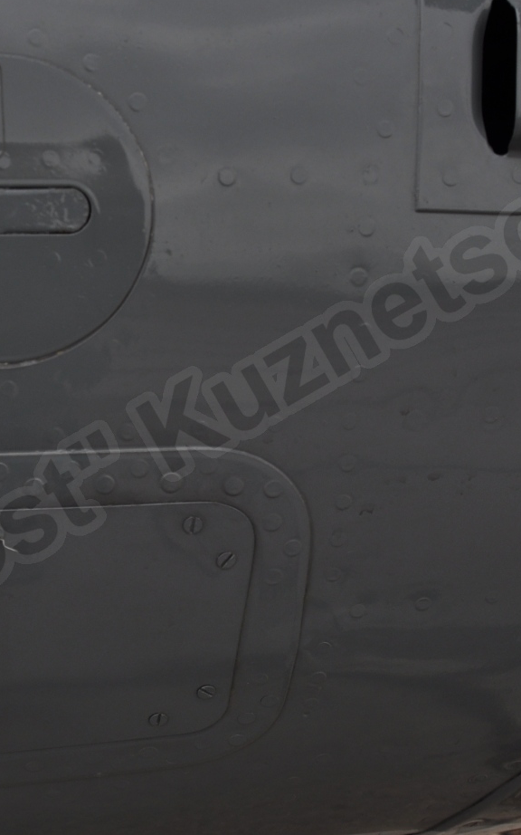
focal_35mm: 95
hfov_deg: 13.6
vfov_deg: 21.8
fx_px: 2159
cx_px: 52
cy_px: 336
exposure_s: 1/125
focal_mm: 28
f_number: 5.6
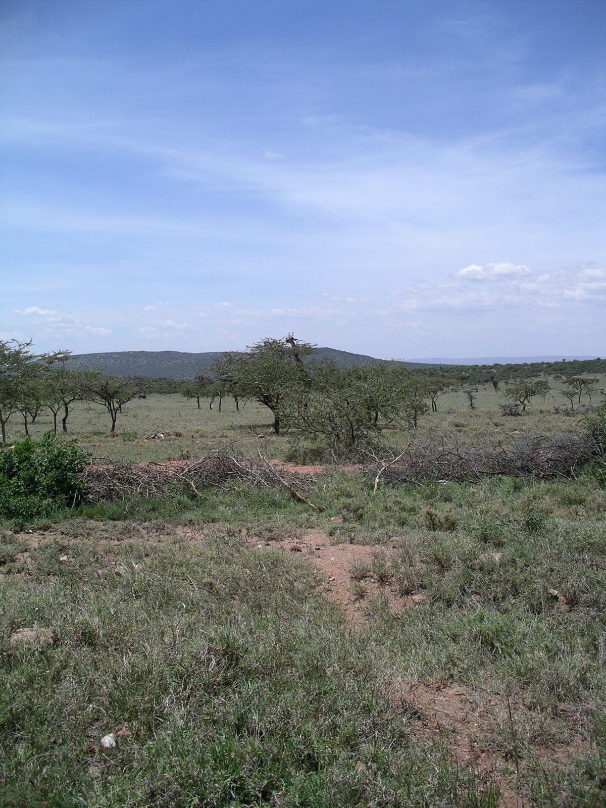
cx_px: 303
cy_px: 404
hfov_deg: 38.7
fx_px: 864
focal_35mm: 37
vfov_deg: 50.1
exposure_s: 1/1600
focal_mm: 7.8
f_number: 3
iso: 64
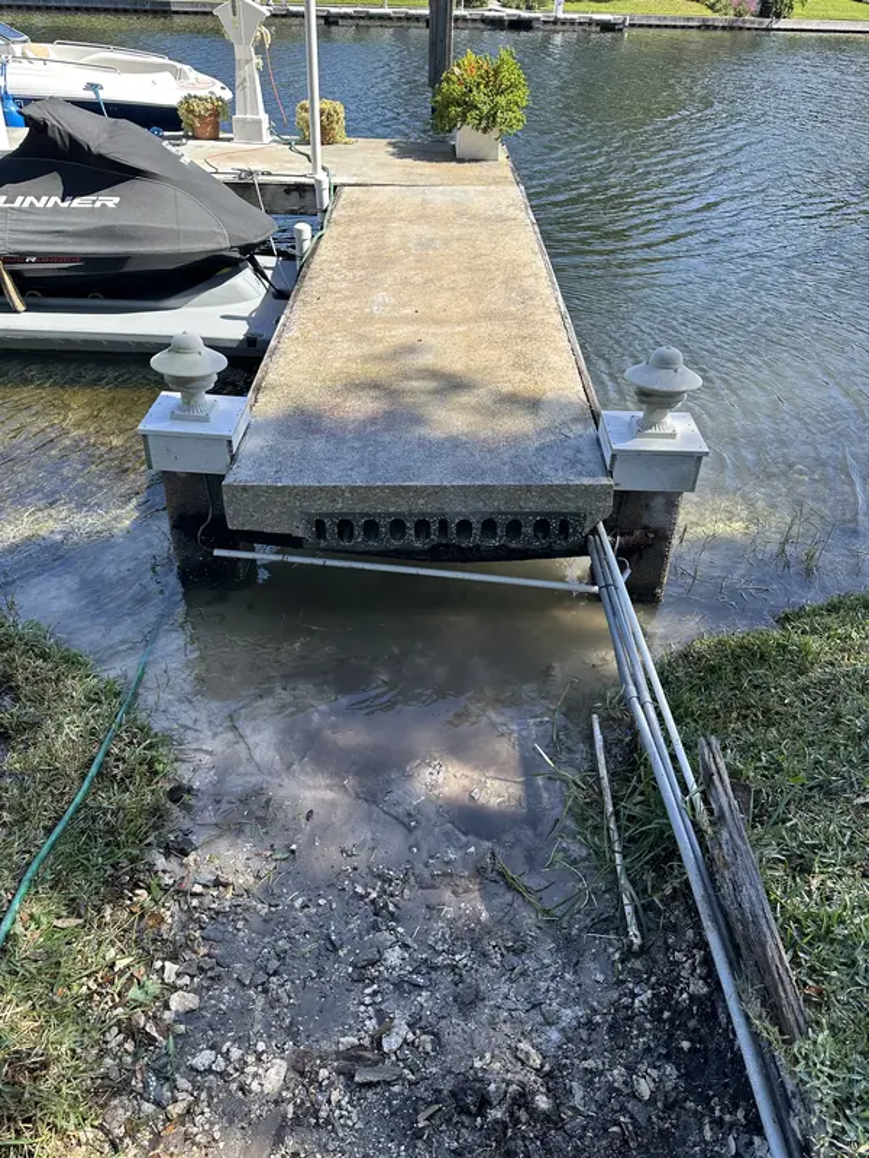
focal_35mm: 24
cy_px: 579
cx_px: 434
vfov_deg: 71.6
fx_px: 803
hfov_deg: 56.8
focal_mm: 6.86
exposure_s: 1/1212
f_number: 1.78
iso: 80
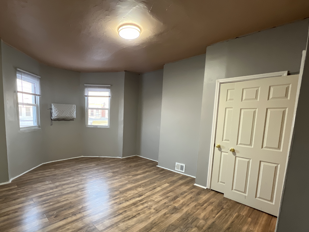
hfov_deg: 89.9
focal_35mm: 17
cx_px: 125
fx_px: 152
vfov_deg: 74.2
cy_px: 135
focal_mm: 1.57
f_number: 1.8
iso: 320
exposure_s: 1/60
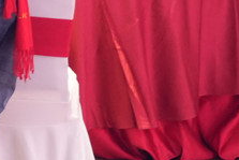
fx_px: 1382
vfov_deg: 6.4
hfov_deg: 8.6
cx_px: -420
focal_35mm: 208
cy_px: -193
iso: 2500
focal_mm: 29
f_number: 4
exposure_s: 1/100
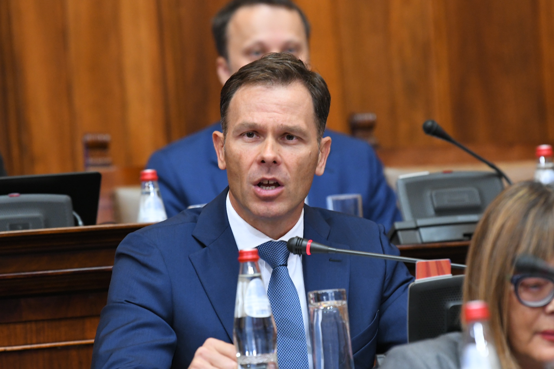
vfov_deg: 4.6
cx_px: 277
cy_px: 184
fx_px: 4616
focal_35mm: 300
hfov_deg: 6.9
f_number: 4
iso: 3200
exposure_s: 1/250
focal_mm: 200
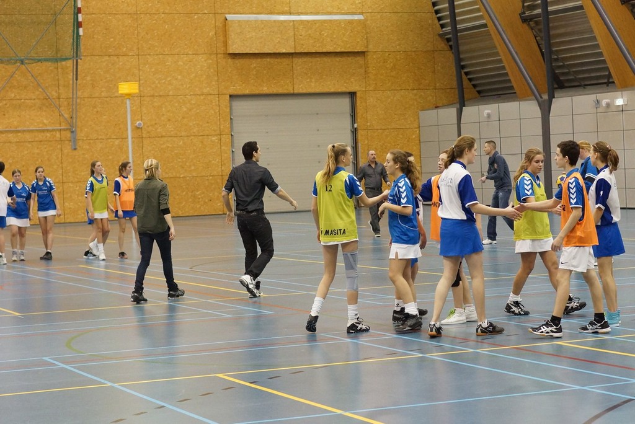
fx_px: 1324
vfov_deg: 18.2
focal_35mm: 75
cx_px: 318
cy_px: 212
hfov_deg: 27.0
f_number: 3.2
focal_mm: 50
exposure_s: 1/250
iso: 1600
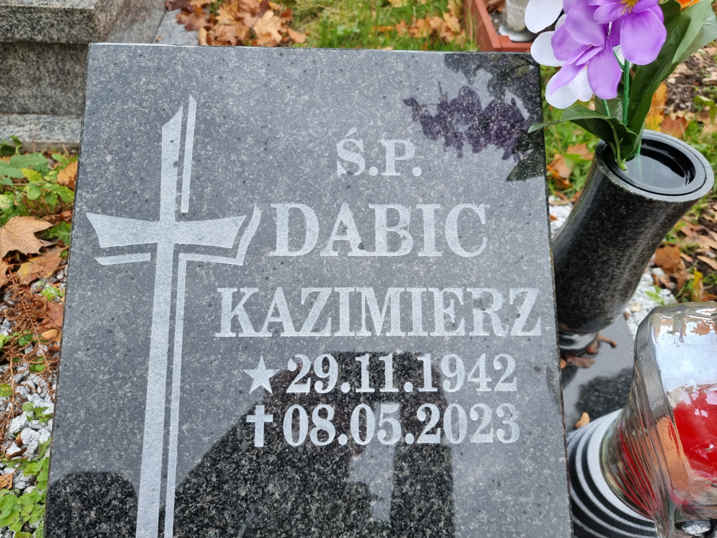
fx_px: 497
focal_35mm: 24
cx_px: 358
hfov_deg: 71.6
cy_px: 269
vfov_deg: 56.8
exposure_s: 1/120
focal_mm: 6.7
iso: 50
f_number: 1.8
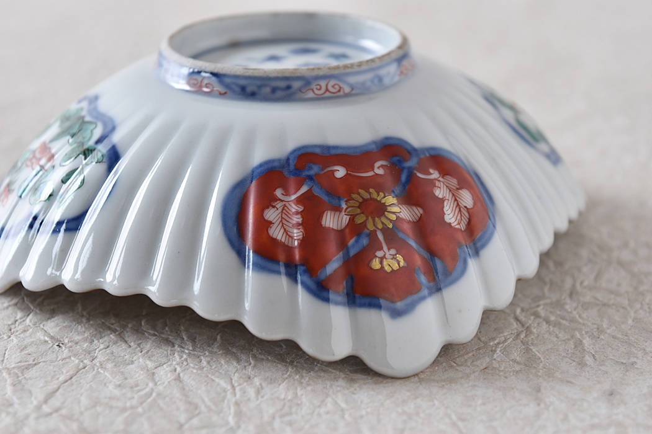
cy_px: 217
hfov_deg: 24.6
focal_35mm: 82
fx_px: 1494
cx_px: 326
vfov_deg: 16.6
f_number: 5.6
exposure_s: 1/15
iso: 400
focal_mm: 55
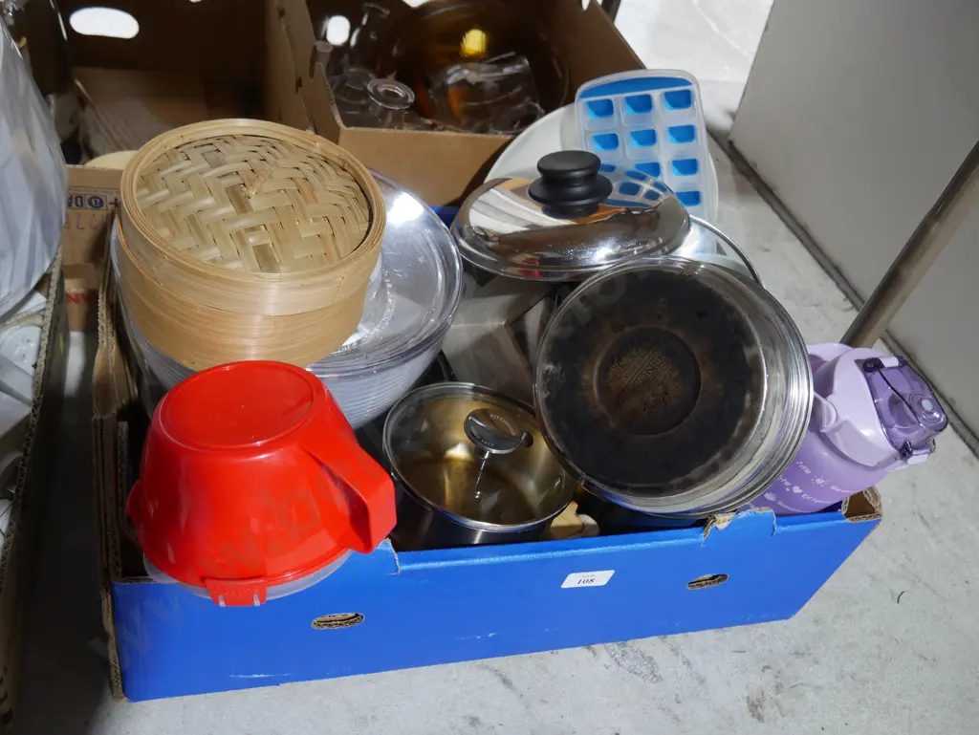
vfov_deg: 46.8
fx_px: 849
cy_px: 368
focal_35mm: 30
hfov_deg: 59.9
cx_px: 490
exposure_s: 1/60
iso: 800
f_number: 3.6
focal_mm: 15
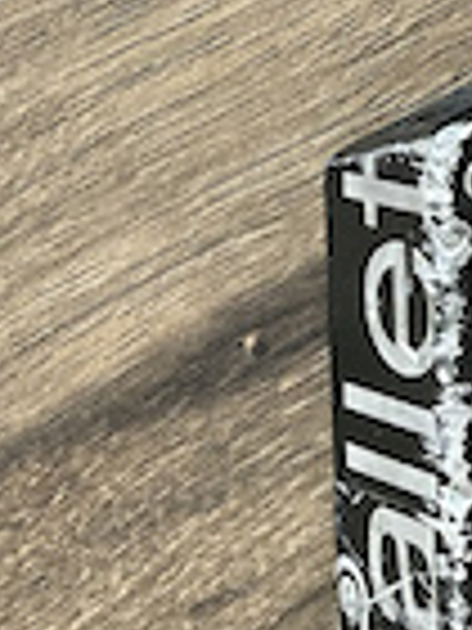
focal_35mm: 149
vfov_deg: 12.6
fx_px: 2709
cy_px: -297
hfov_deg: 9.5
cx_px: 868
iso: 80
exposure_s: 1/121
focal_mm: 5.1
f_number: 1.6
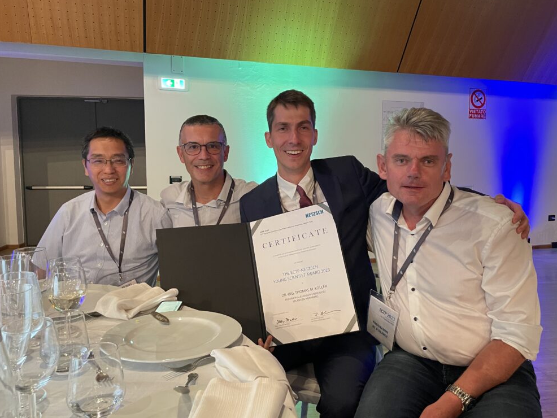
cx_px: 283
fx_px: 435
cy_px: 211
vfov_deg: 51.4
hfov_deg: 65.3
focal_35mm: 27
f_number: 1.6
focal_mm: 4.2
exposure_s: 1/33
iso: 500
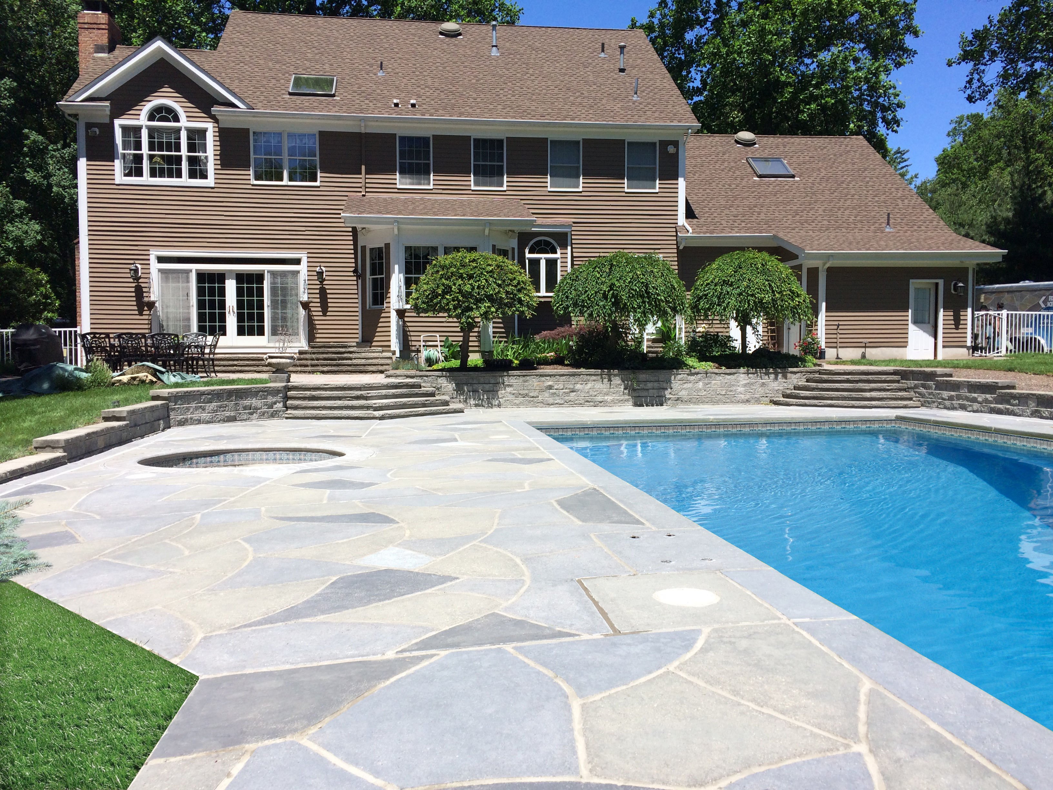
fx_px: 882
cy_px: 395
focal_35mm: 29
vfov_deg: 48.2
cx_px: 526
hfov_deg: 61.7
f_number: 2.2
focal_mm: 4.15
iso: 32
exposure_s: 1/2160
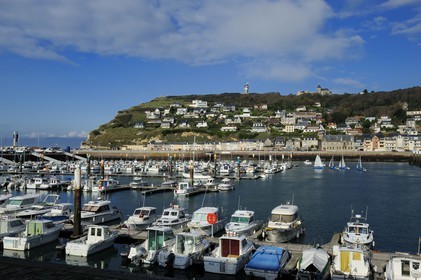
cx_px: 210
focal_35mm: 34
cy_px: 140
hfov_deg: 55.8
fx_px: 397
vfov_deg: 38.8
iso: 200
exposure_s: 1/200
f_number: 18
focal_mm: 34
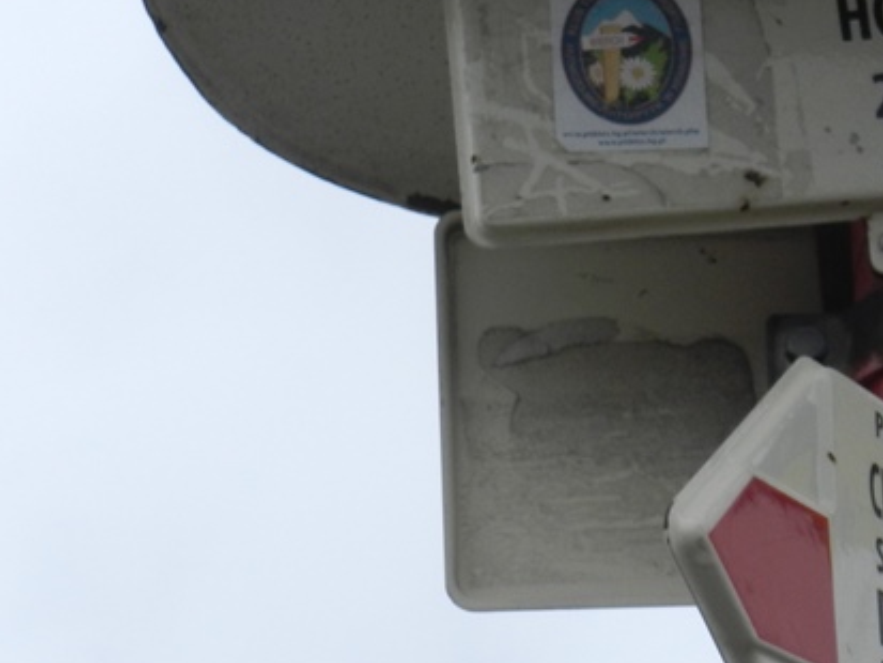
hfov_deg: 16.8
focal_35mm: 114
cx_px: 907
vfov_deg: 13.0
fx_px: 2909
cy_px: 267
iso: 160
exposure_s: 1/800
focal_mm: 8.1
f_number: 5
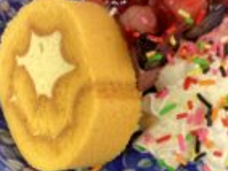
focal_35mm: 82
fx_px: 539
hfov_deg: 23.7
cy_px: 78
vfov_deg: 17.9
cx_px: 157
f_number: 2.4
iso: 400
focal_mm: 3.3
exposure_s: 1/33
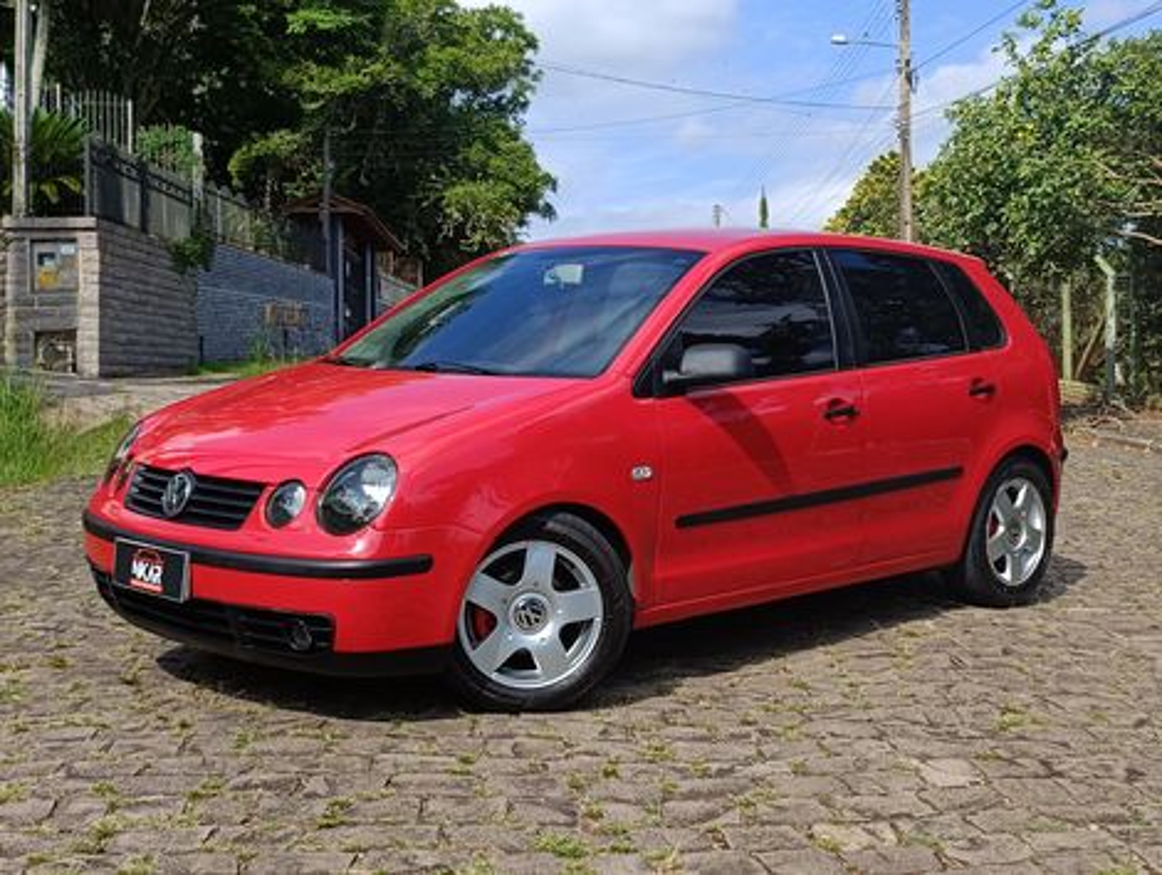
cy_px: 438
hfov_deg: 67.2
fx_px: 874
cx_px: 581
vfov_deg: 53.2
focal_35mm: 26
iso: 66
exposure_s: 1/1497
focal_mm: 4.94
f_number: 1.5
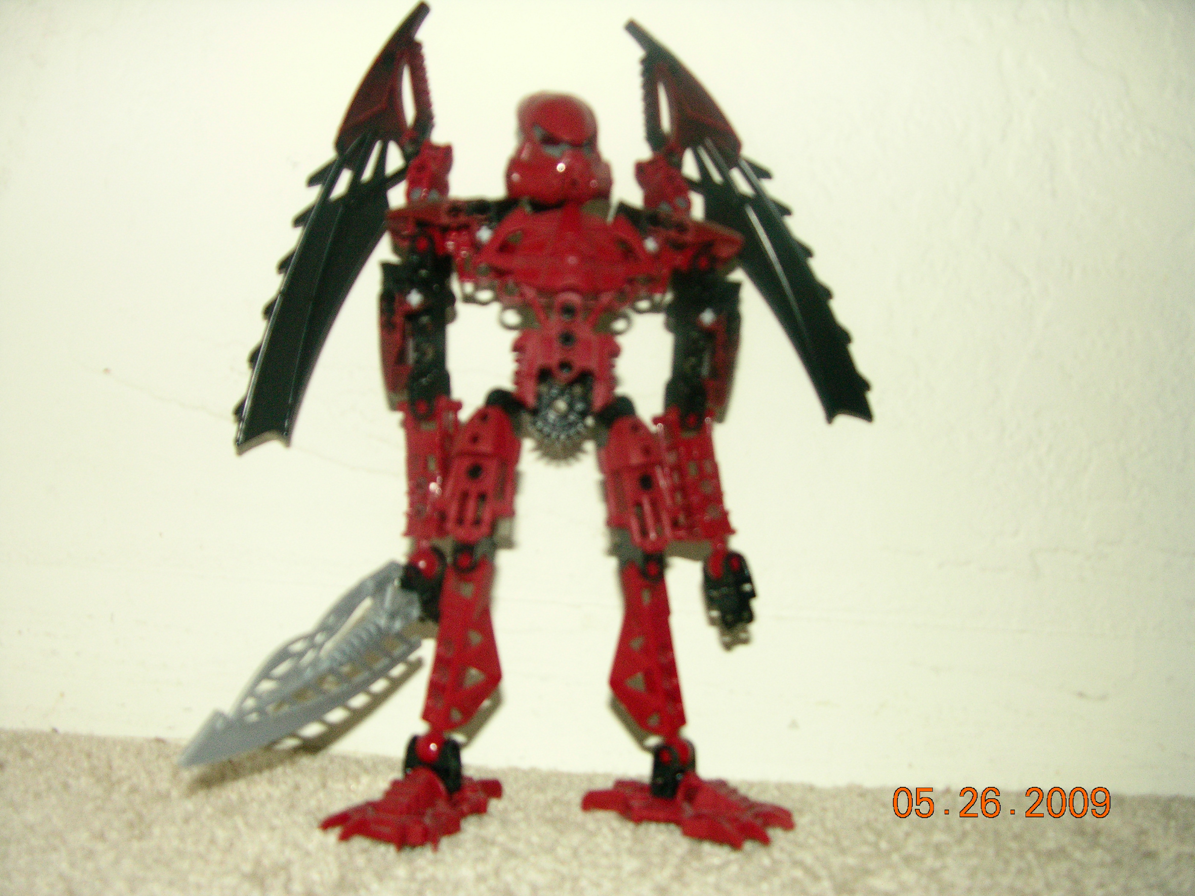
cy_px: 448
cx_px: 598
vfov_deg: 40.7
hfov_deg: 52.6
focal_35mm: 35
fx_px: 1208
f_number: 2.8
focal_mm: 8.9
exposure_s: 1/60.1
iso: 200
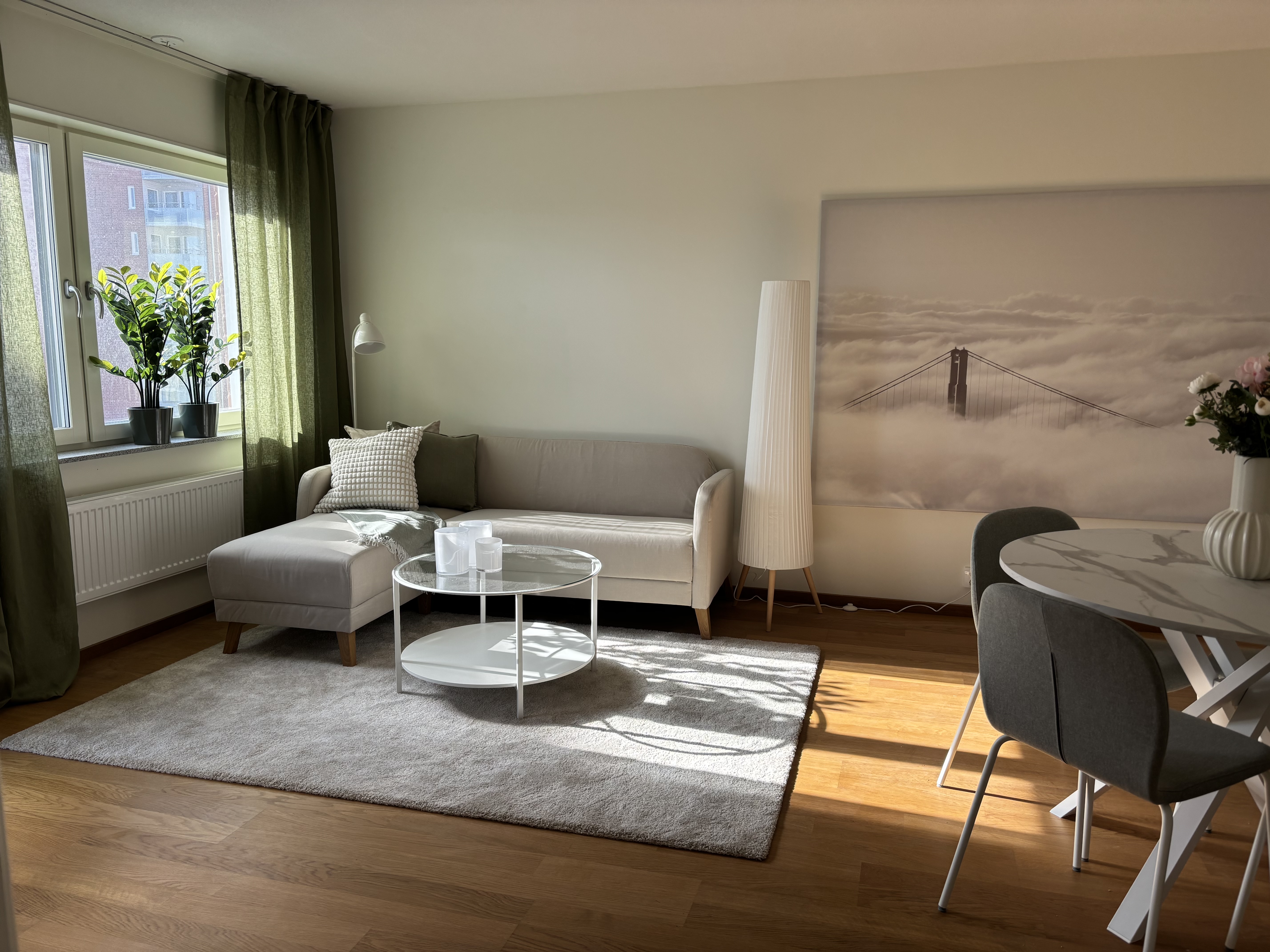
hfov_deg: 67.3
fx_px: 954
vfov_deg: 53.1
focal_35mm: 26
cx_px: 635
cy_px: 476
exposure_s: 1/296
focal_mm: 5.96
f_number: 1.6
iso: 50
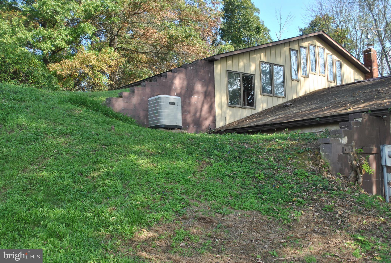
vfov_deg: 34.3
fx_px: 424
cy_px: 132
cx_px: 196
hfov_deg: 49.5
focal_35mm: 39
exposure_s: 1/125
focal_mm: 26
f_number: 5.6
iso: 100
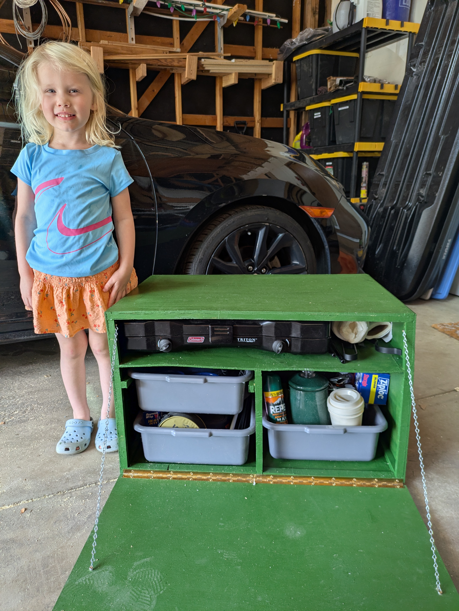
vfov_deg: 69.4
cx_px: 230
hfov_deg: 54.9
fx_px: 442
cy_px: 306
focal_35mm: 25
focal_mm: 5.43
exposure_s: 1/60
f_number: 1.89
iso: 55
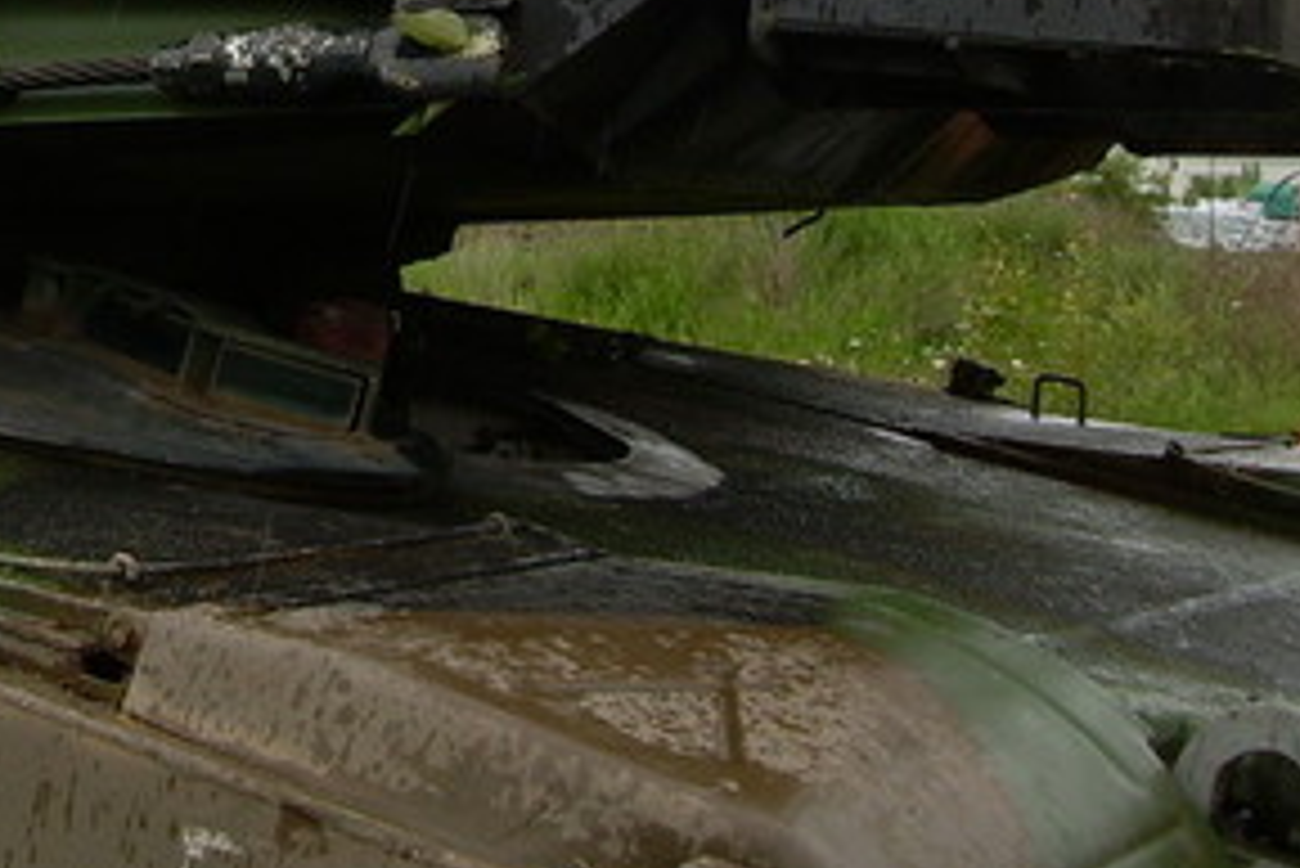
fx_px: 3215
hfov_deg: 22.3
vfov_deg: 14.8
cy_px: -198
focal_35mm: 89
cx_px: 117
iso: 50
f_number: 4.6
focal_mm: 6.3
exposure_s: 1/177
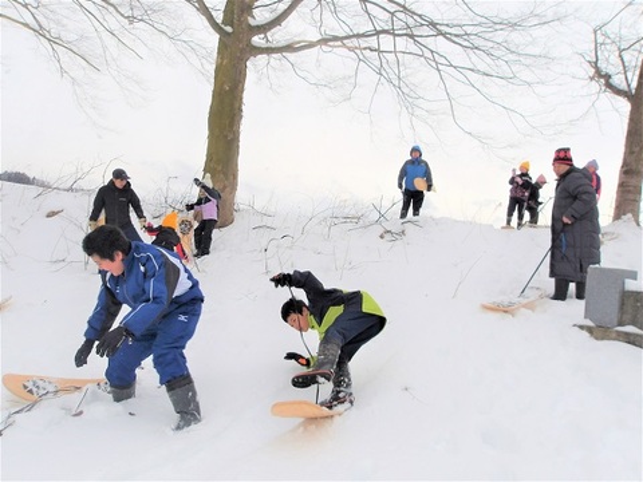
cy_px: 241
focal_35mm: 27
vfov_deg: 51.4
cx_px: 322
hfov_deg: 65.3
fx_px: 502
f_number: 10.4
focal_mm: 4.9
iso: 100
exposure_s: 1/189
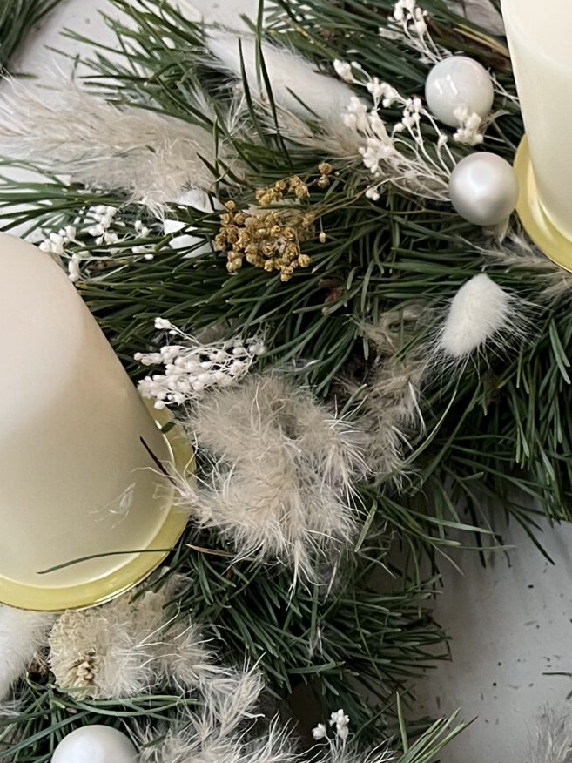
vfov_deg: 25.4
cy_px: 570
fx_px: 1674
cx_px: 600
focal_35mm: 76
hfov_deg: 18.8
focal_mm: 5.7
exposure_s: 1/50
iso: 200
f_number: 1.5
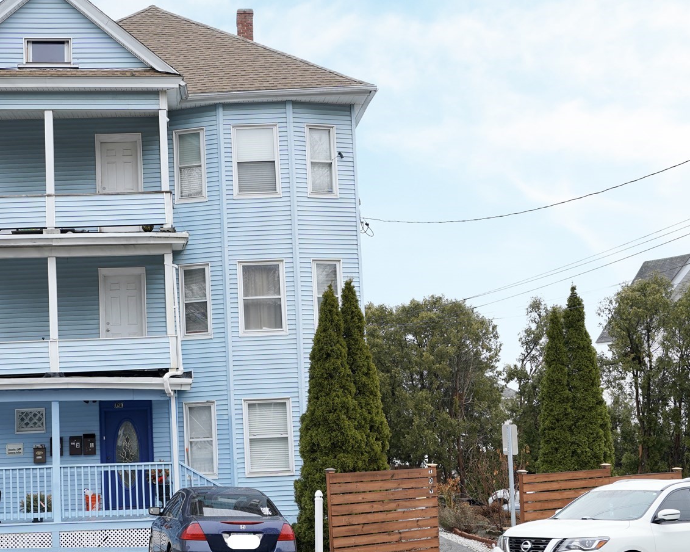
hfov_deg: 36.4
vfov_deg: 29.6
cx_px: 253
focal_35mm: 51
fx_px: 1041
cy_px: 328
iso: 100
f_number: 5.6
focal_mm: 30
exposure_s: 1/100
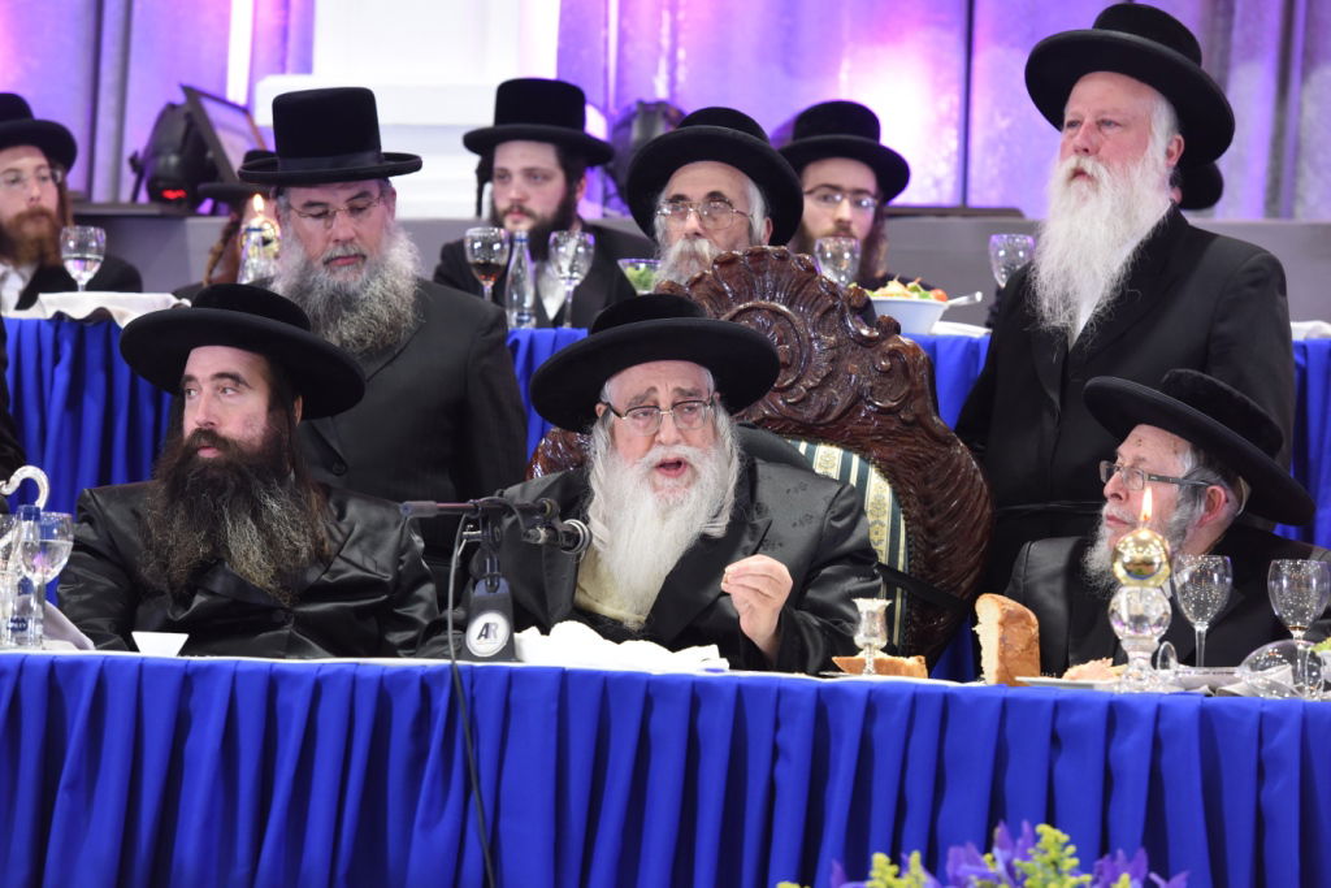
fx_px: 5176
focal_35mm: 140
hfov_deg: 14.7
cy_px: 444
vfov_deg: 9.8
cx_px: 666
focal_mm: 140
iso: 1600
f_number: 5
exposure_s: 1/100
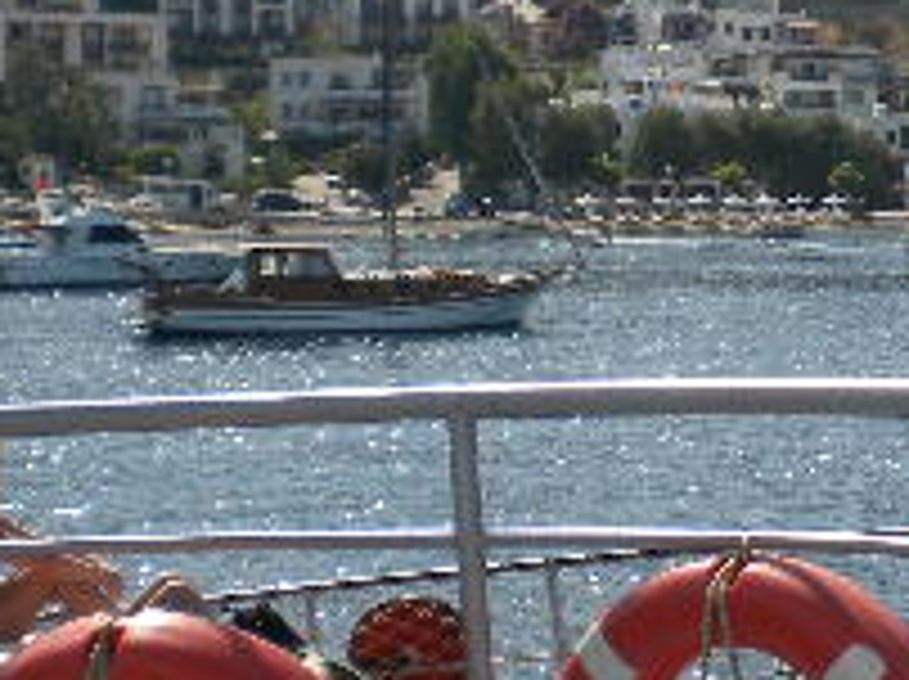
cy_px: 333
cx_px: 1116
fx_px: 2911
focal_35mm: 111
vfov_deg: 13.3
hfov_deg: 16.9
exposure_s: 1/779
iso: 80
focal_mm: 6.3
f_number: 4.6
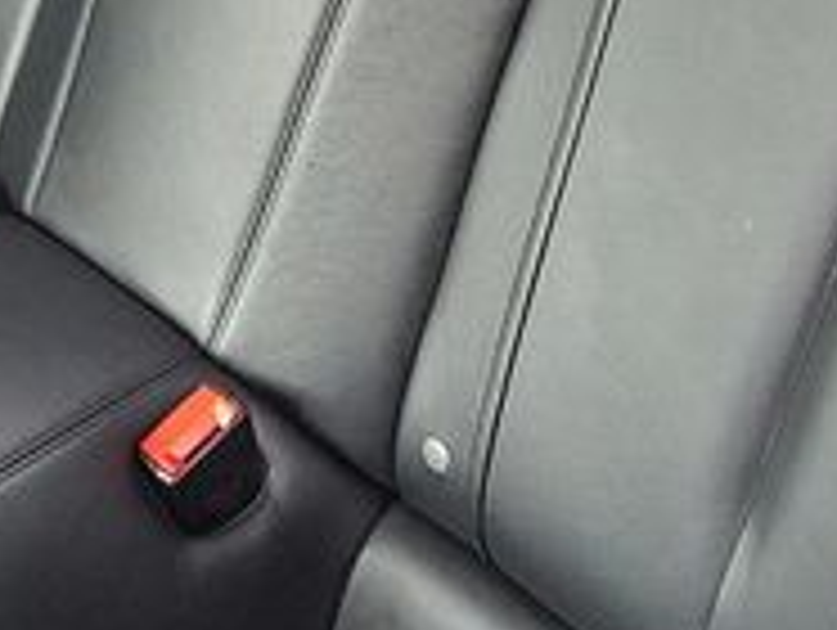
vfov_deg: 16.0
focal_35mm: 86
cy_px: -256
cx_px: 248
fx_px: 2082
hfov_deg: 22.6
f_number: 1.8
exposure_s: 1/60.2
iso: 189
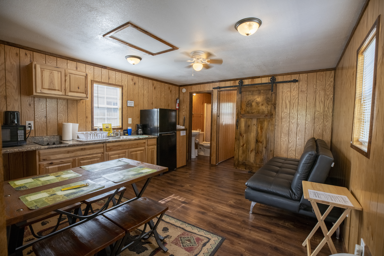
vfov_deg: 73.7
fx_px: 171
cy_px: 128
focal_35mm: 16
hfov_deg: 96.7
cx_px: 192
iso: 1600
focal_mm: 16
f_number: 5.6
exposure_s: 1/80
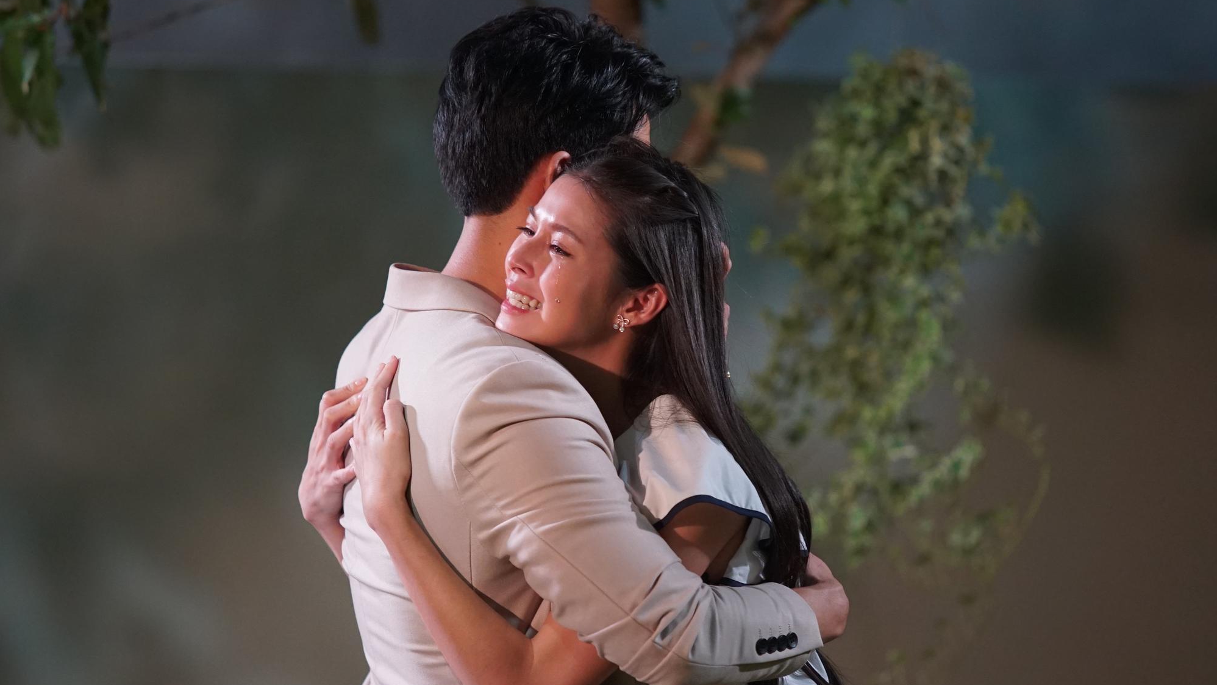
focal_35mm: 210
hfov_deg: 10.3
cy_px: 359
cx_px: 608
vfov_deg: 5.8
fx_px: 6777
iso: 5000
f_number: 3.2
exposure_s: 1/50
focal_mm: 200
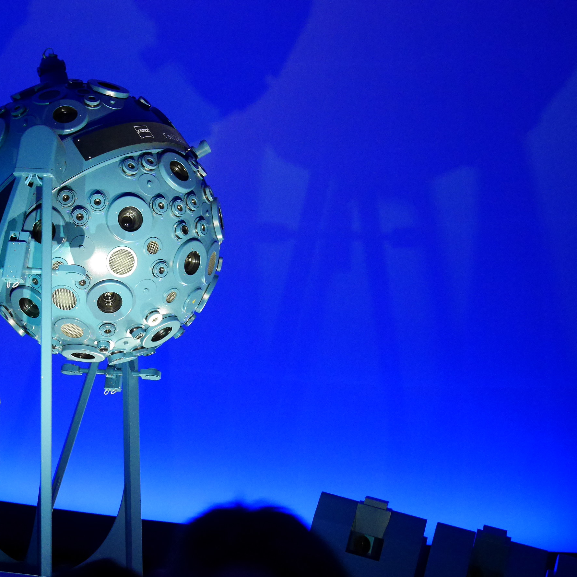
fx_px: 1169
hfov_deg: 27.6
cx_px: 208
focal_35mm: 62
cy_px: 290
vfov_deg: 27.7
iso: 3200
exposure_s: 1/20
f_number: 5.3
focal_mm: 26
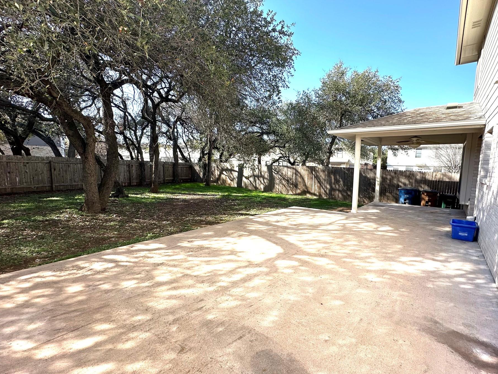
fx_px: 230
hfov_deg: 94.0
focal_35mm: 16
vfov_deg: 78.1
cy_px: 191
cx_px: 282
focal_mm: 2.22
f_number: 2.2
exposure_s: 1/666
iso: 40
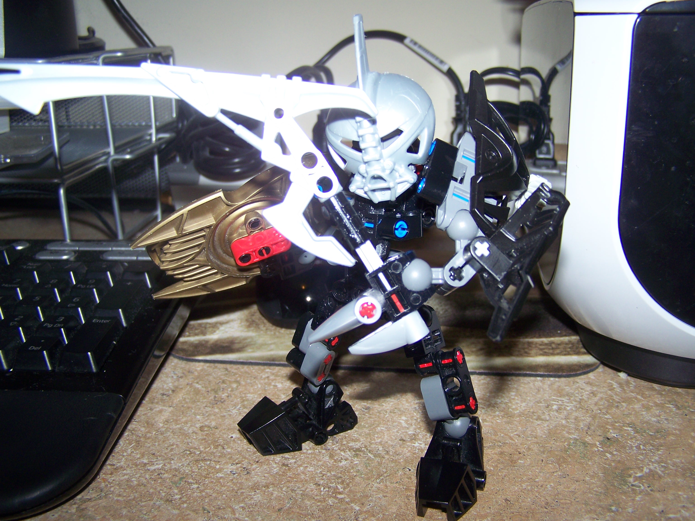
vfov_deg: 37.7
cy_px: 260
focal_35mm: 38
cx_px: 348
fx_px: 763
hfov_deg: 49.0
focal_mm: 6.3
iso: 80
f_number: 2.8
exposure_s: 1/60
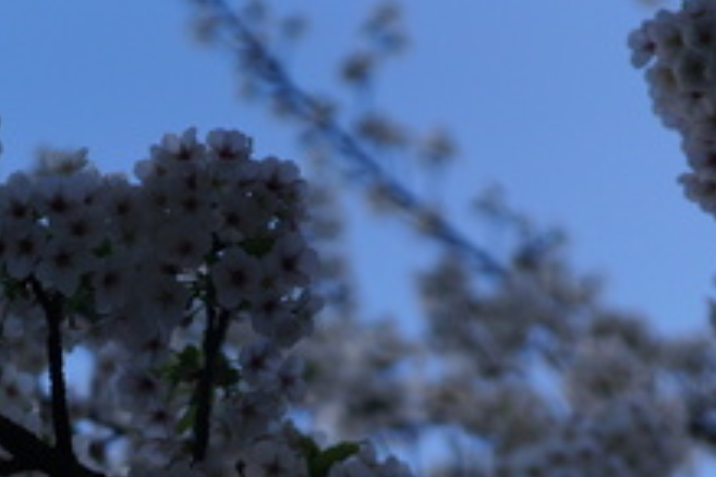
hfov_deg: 19.4
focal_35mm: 105
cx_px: 229
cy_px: 492
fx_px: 2088
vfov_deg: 12.9
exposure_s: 1/3200
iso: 400
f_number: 2.8
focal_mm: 50
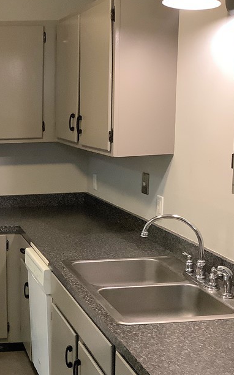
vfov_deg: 36.7
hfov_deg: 22.3
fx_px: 562
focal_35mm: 55
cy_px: 229
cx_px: -22
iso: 320
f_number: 2.4
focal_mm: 3.3
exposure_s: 1/60
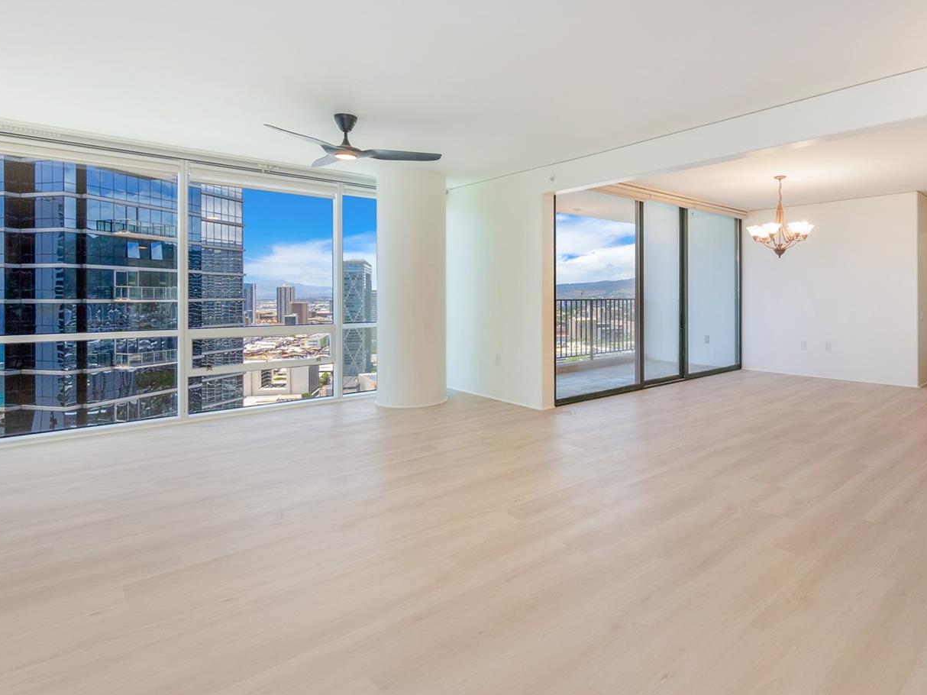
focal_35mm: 19
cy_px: 296
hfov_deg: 83.5
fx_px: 509
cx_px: 563
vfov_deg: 68.3
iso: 400
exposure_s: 1/25
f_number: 8
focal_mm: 10
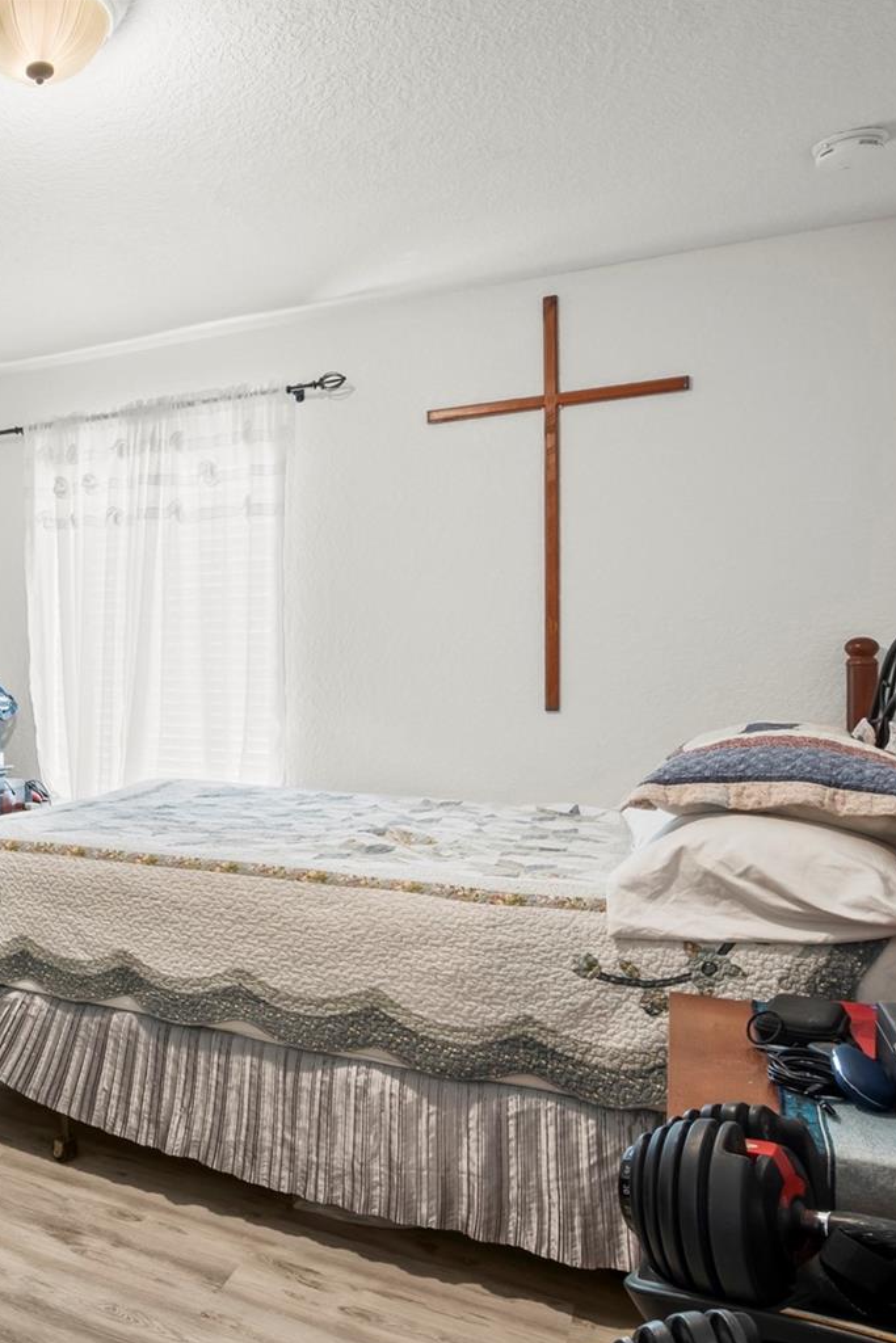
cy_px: 691
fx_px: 962
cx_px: -30
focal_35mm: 26
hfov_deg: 42.1
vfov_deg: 69.8
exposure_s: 15
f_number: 8
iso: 100
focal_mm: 11
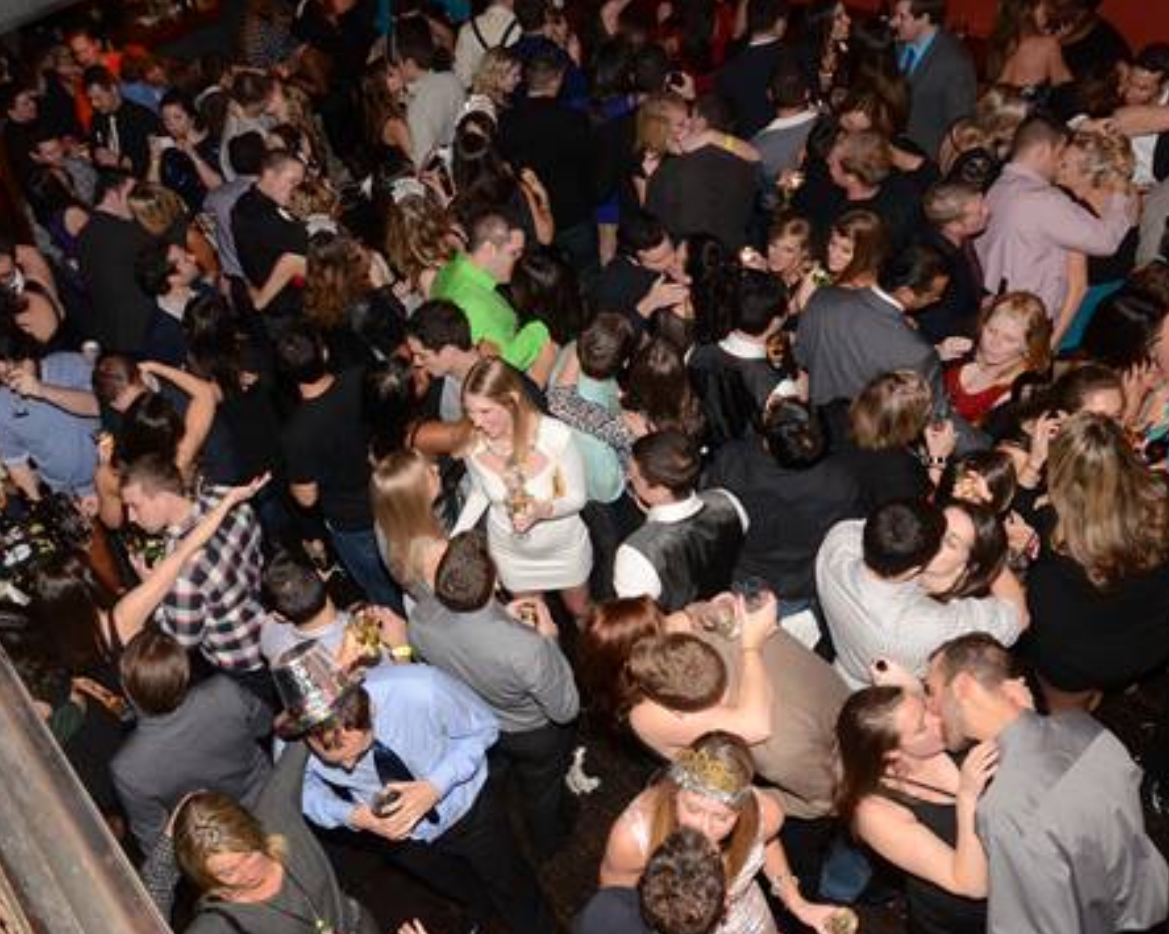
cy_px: 471
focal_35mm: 30
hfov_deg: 59.3
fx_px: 1023
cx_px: 521
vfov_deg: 49.1
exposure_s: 1/15
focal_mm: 17
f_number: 5
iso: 1600
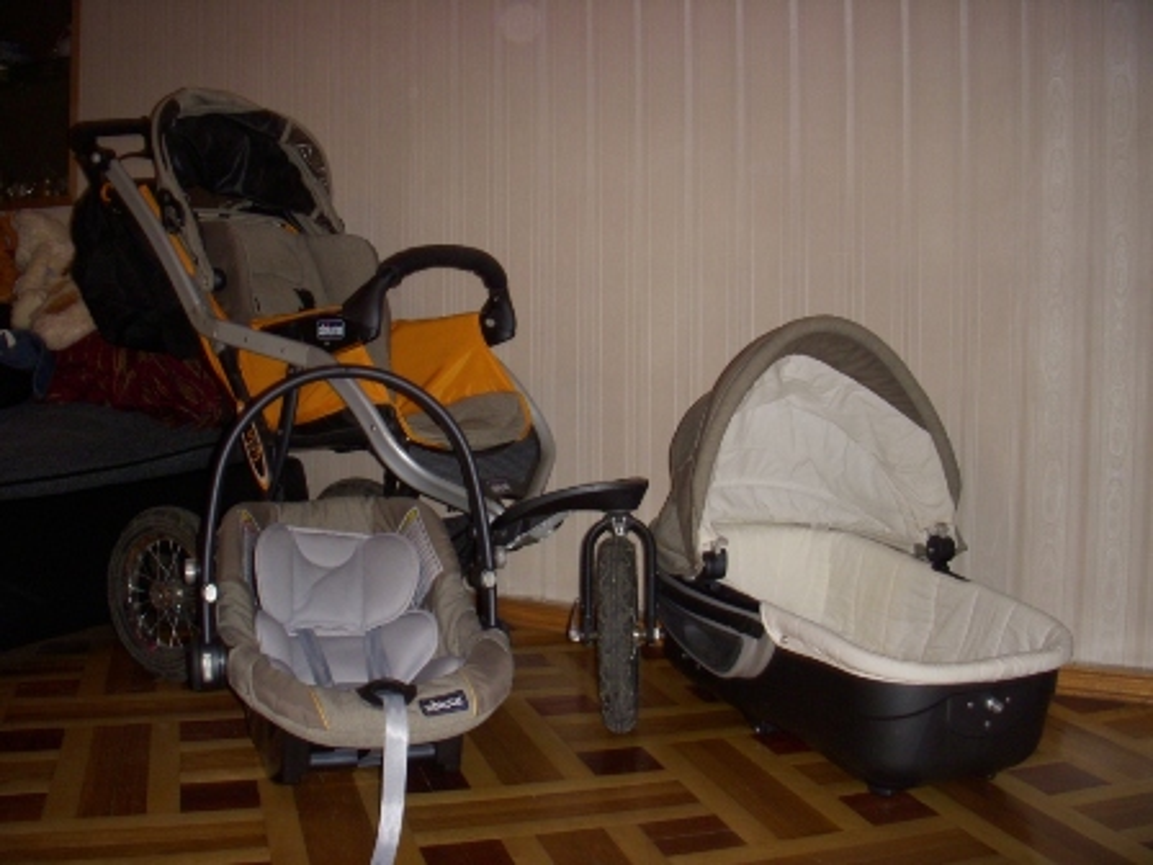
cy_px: 432
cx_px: 576
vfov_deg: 37.7
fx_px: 1266
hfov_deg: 49.0
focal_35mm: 38
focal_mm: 6.3
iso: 125
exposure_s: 1/40
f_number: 3.3
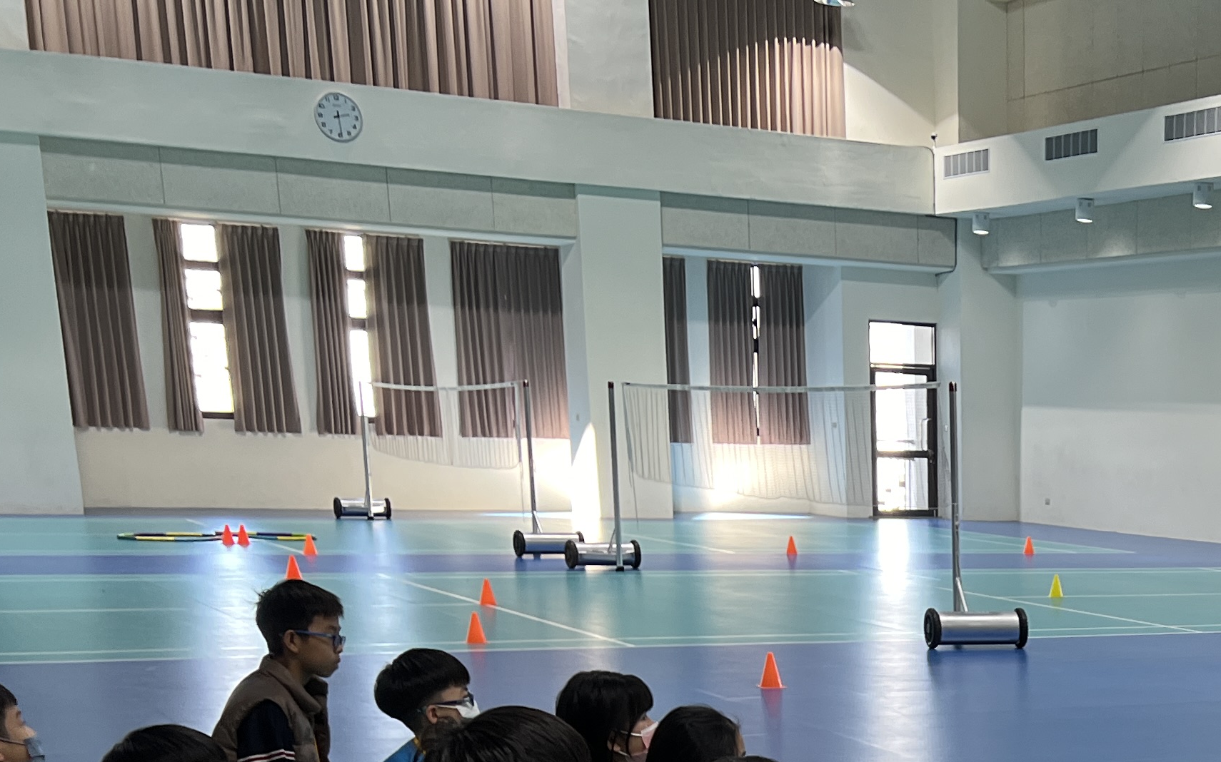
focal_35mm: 65
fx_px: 2163
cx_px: 1237
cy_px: 1067
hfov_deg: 29.3
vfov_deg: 18.2
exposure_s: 1/120
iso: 80
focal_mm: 5.7
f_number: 1.5
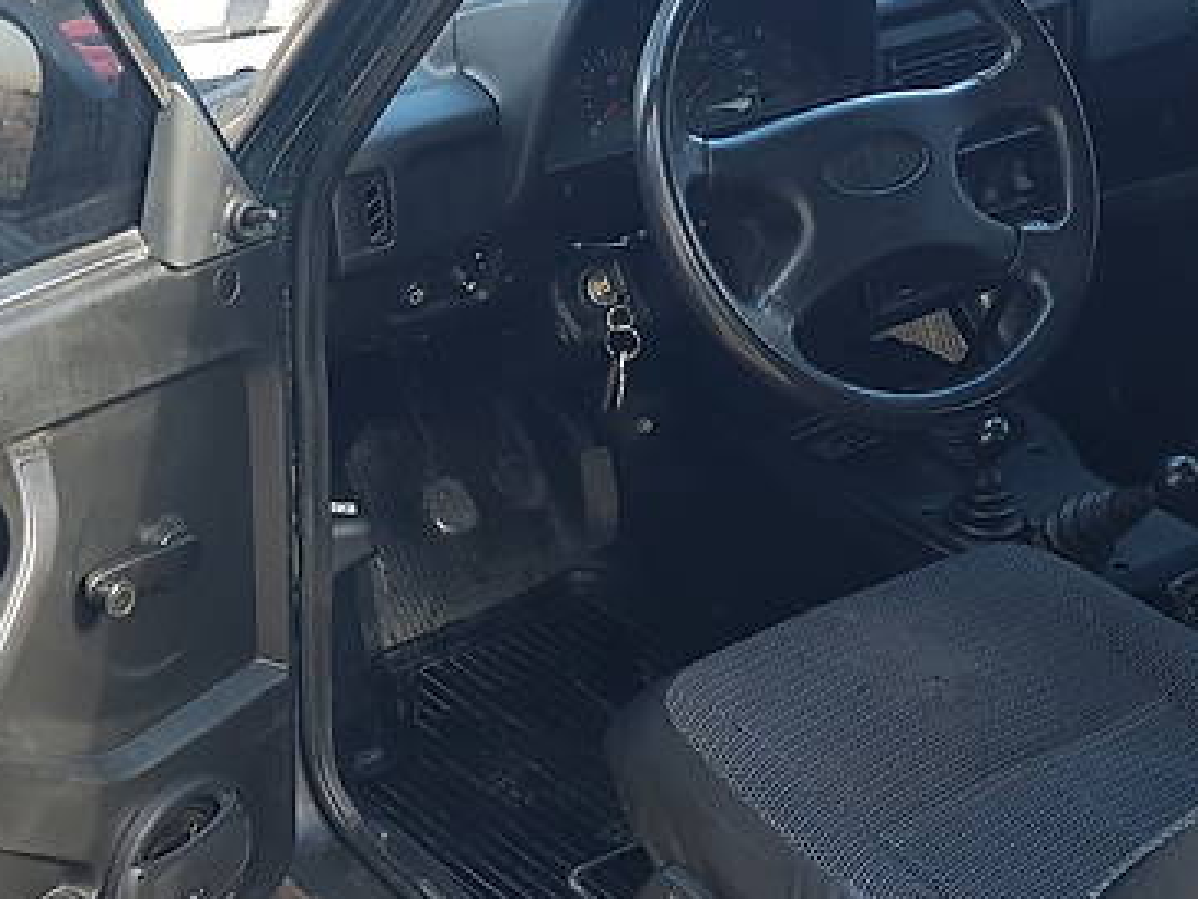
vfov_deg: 25.6
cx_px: 240
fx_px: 1973
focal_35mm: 57
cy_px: 558
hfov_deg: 32.8
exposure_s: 1/100
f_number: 1.7
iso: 50
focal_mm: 4.3
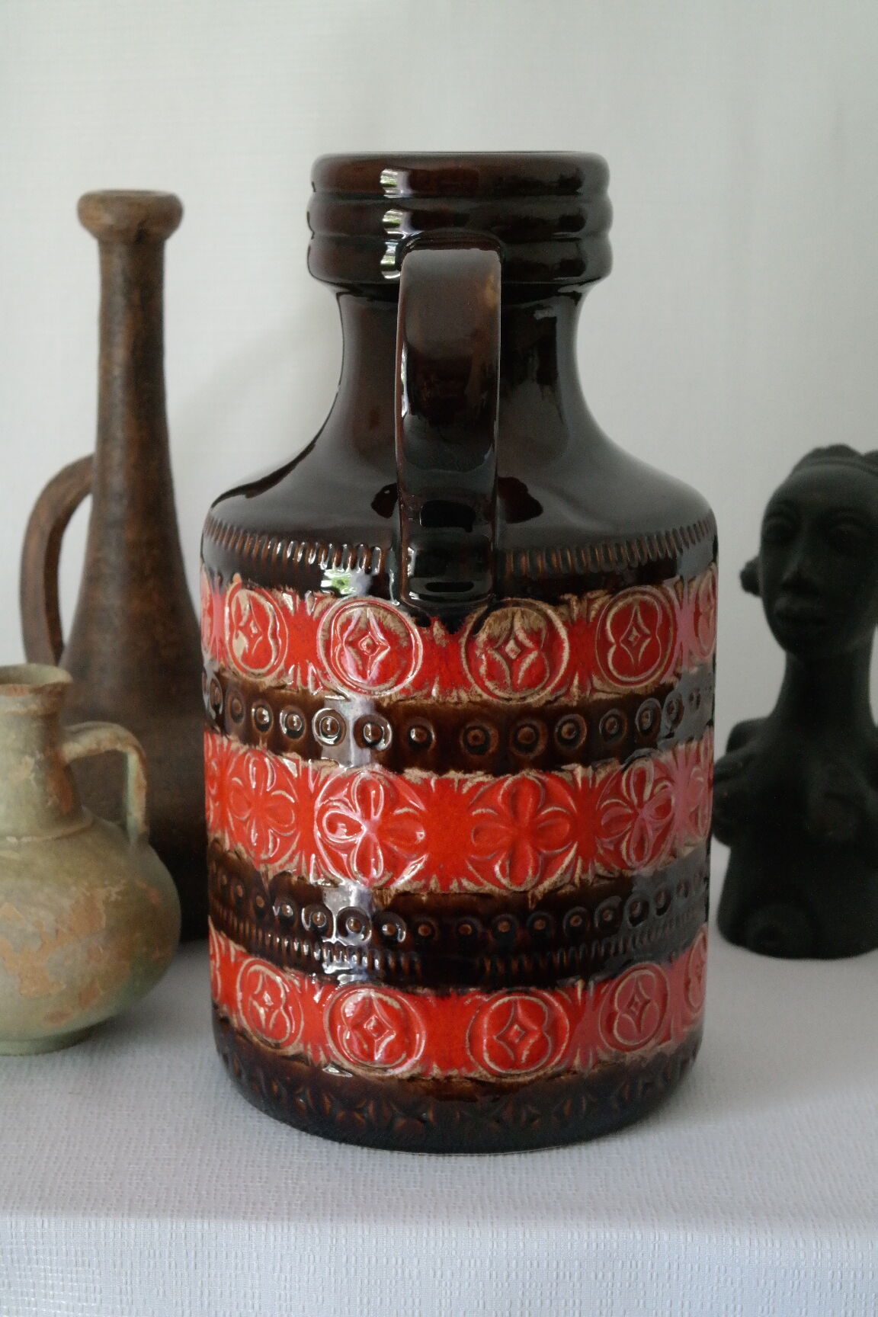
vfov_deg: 29.2
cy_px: 658
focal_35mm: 69
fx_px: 2524
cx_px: 439
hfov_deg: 19.7
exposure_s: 1/80
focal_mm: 45
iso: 3200
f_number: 5
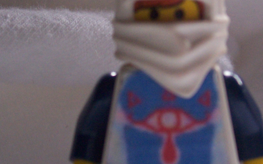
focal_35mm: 103
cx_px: 151
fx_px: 738
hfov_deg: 20.2
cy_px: 63
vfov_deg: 12.7
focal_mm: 7
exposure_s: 1/8
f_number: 3
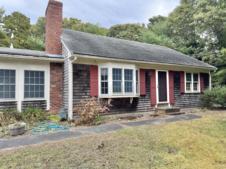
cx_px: 113
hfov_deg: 71.6
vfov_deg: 56.8
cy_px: 84
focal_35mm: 24
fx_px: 157
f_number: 1.78
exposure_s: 1/404
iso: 80
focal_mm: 6.76
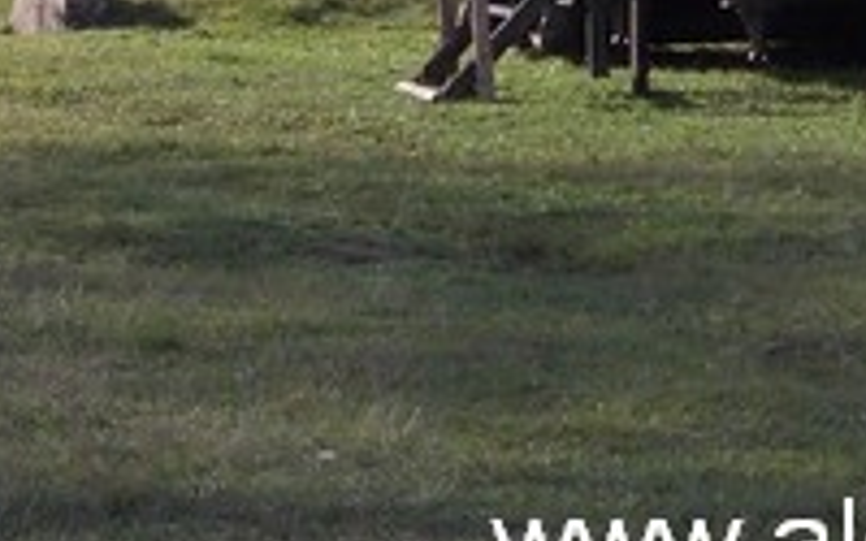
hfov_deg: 8.6
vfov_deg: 5.3
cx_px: 355
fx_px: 5735
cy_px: -537
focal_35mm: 243
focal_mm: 8.5
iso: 80
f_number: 4
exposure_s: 1/500
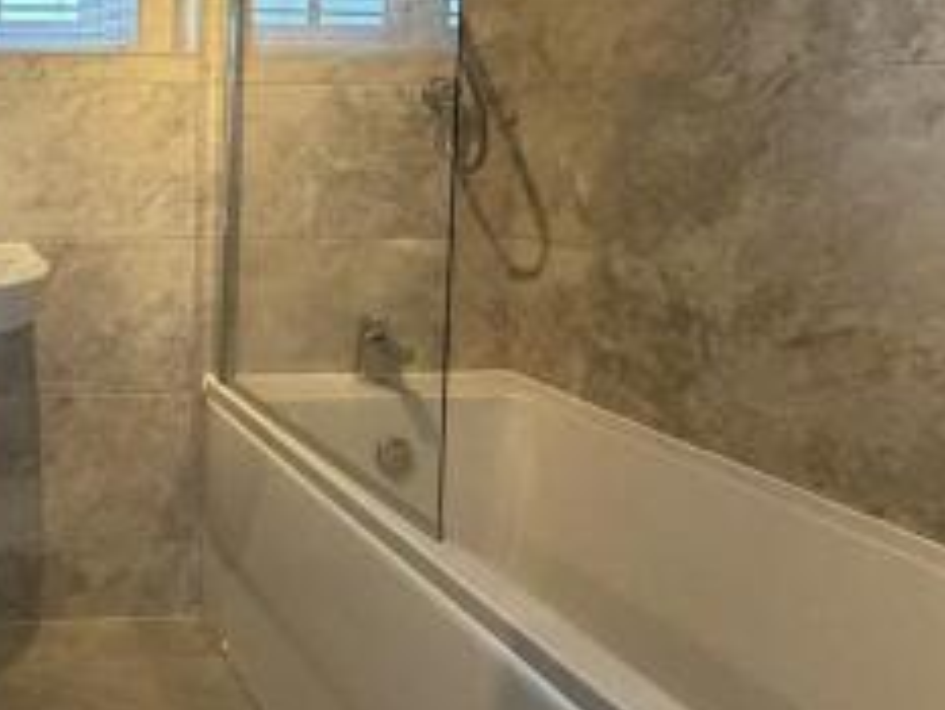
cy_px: 185
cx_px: -43
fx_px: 956
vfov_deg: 39.7
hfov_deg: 43.4
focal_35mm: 35
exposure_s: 1/60
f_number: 2.2
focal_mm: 2.22
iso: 320
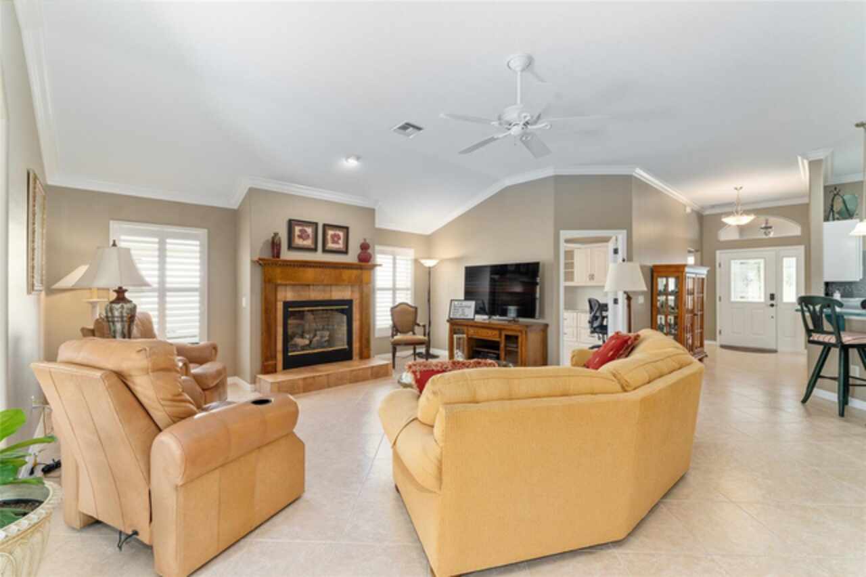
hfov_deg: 98.9
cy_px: 288
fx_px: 370
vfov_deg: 75.8
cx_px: 433
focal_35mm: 15
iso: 320
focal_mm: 15.4
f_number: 8
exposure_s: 1/15
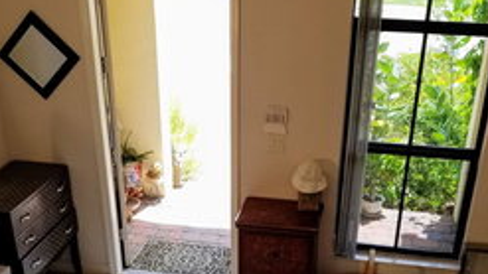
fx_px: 634
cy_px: 244
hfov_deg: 42.1
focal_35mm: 49
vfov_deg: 23.8
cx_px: 262
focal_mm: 4.3
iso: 50
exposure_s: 1/310
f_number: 1.7
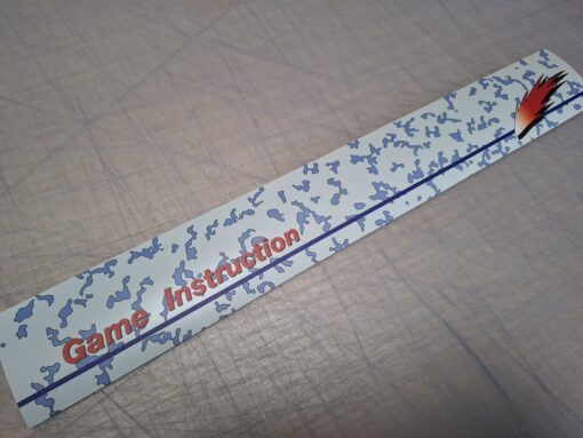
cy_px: 219
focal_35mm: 23
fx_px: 388
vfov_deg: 58.9
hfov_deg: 73.9
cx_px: 292
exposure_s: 1/100
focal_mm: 5.54
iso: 200
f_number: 1.8
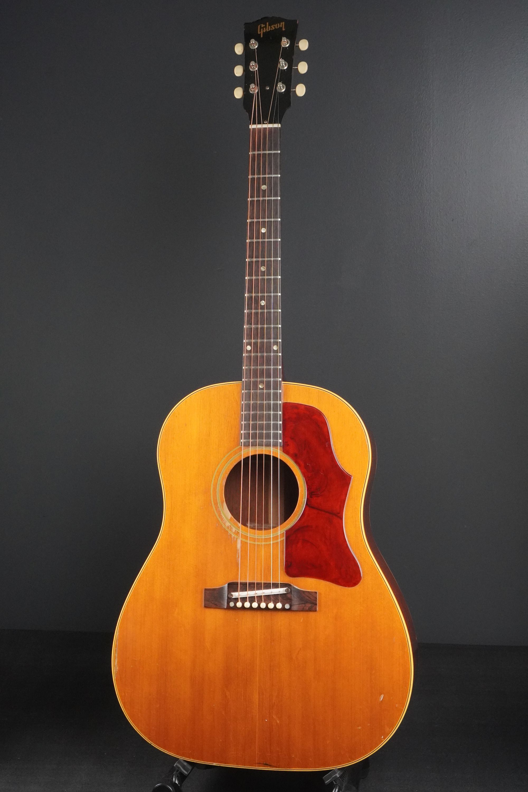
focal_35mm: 52
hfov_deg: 25.8
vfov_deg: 37.9
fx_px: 1155
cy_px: 396
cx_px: 264
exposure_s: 1/60
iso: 3200
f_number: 11
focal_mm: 35
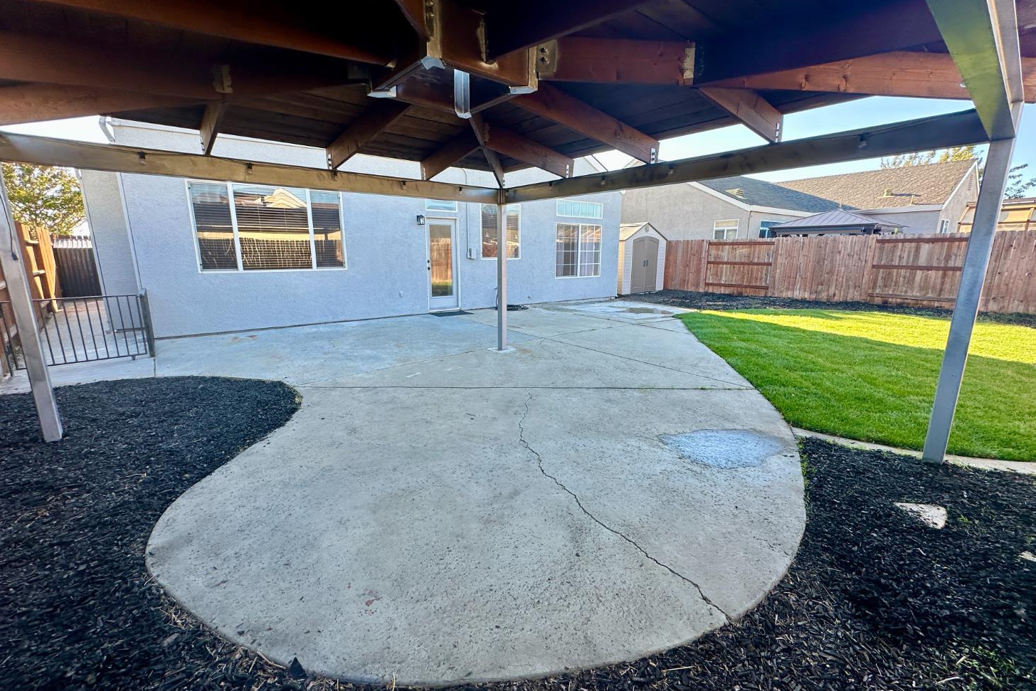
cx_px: 509
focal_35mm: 15
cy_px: 341
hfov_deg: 100.4
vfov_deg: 77.3
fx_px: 432
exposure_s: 1/164
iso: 40
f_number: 2.2
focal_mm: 2.22
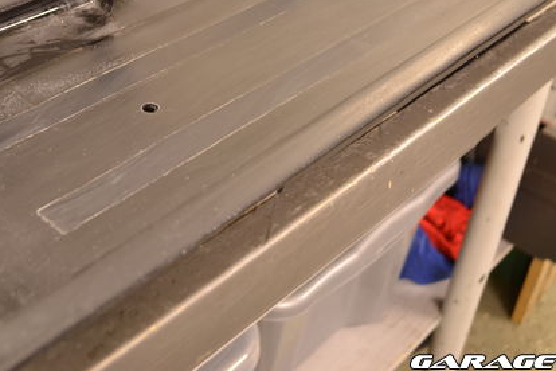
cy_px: 88
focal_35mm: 51
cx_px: 211
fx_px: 788
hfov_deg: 38.7
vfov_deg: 26.1
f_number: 4
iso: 100
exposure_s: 1/1.3
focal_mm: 22
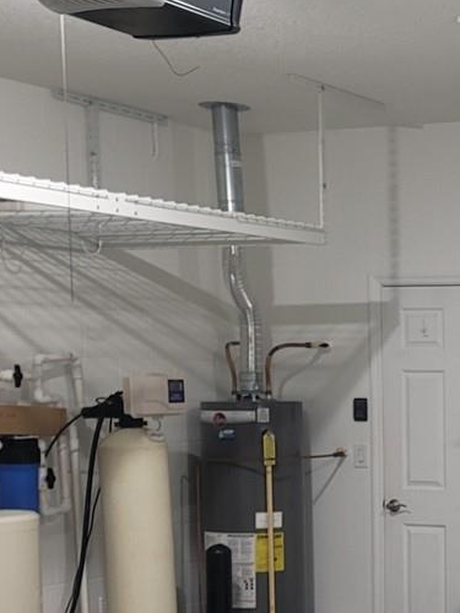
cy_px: 495
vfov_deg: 24.0
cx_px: 776
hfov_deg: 16.1
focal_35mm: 80
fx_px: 1417
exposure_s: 1/120
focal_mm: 7
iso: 125
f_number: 1.8
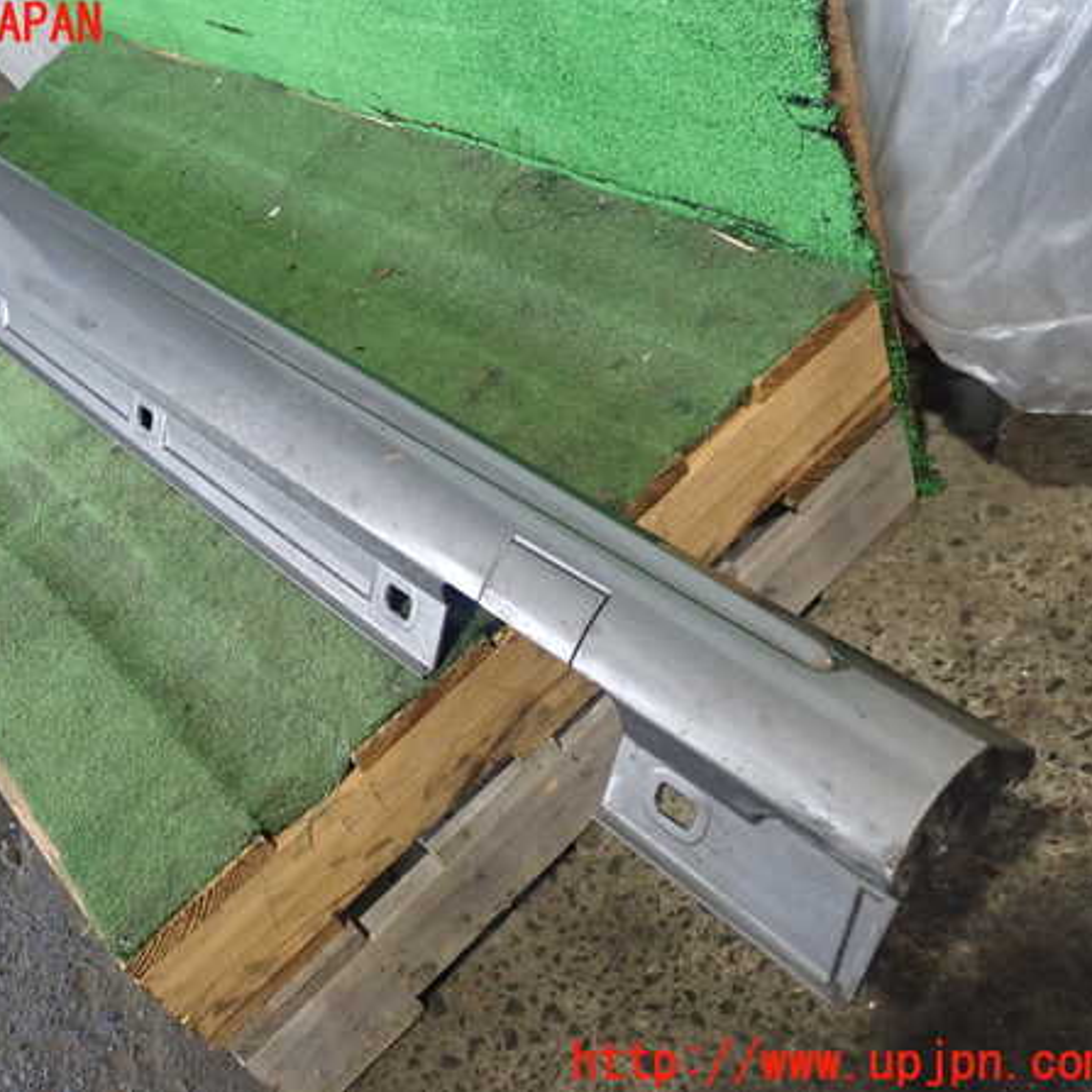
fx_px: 1356
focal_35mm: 38
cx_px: 391
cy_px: 545
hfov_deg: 43.4
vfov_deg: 43.9
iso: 500
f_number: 2.4
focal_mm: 5.87
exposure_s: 1/30
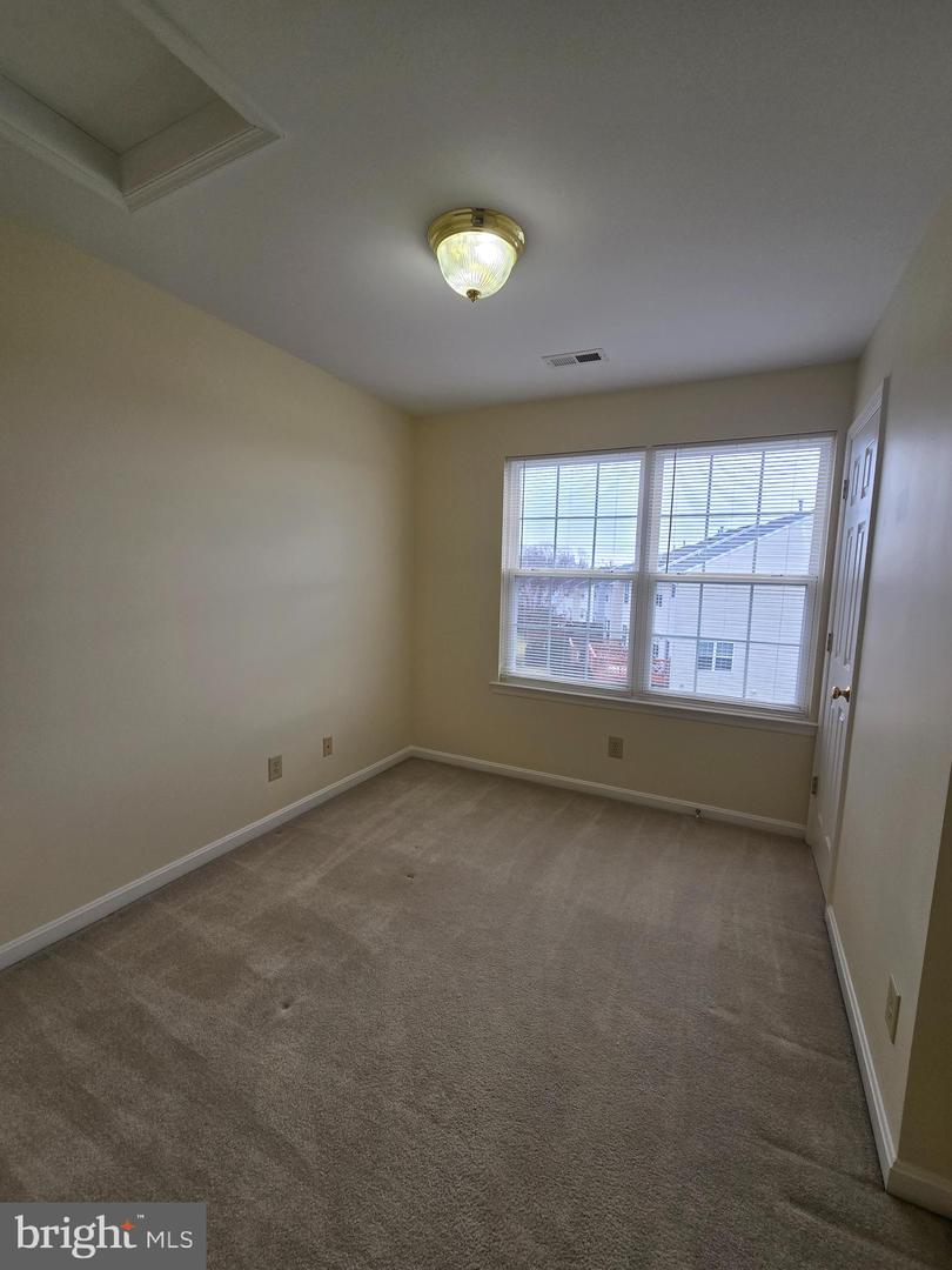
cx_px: 476
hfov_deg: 89.9
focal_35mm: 13
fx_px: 477
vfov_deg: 106.2
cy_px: 635
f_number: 2.2
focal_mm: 2.2
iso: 50
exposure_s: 1/247
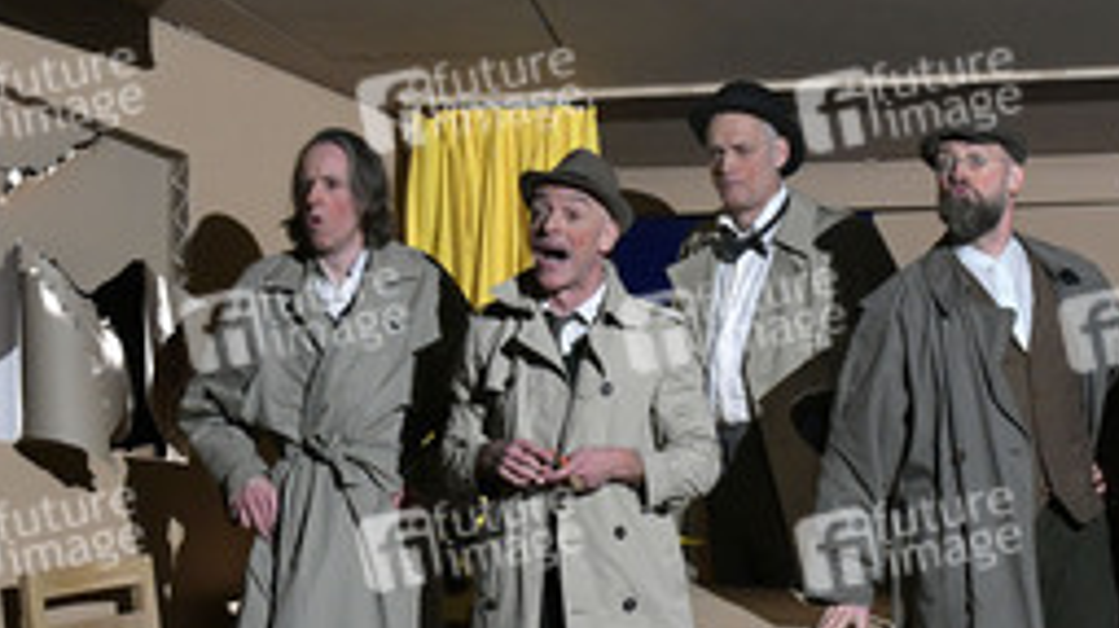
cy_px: 430
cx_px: 792
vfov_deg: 6.9
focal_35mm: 176
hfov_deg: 12.2
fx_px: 5218
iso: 3200
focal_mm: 95
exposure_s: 1/200
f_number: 5.6
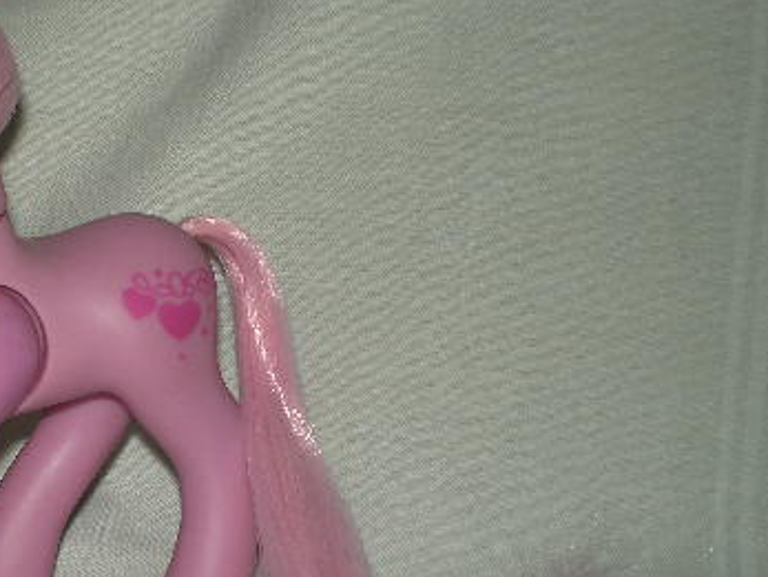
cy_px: 298
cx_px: 75
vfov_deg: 21.0
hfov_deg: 26.8
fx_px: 1555
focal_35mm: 70
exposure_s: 1/30
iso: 64
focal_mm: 6.3
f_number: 4.6
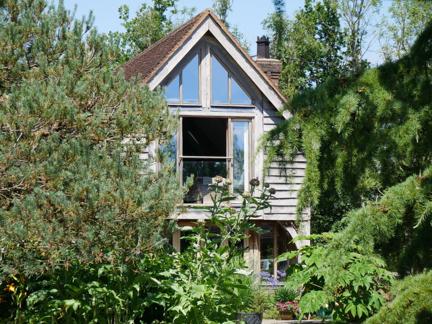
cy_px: 162
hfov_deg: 16.4
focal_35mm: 120
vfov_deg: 12.3
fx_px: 1498
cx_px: 216
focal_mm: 60
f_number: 7.1
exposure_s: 1/320
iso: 200
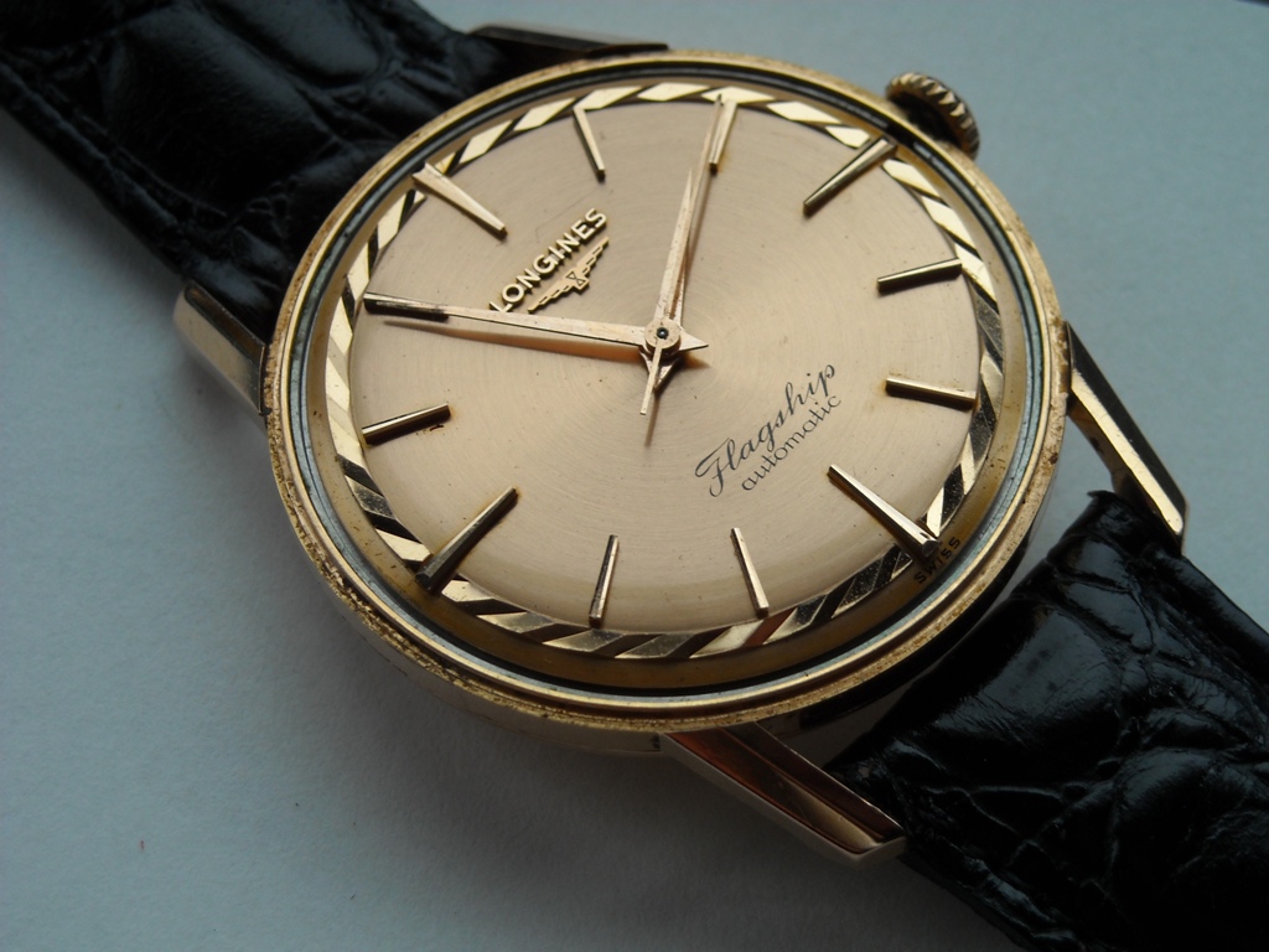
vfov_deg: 15.7
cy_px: 476
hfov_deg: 20.9
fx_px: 3446
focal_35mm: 94
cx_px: 634
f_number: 4.4
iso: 73
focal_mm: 15.32
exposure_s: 1/60
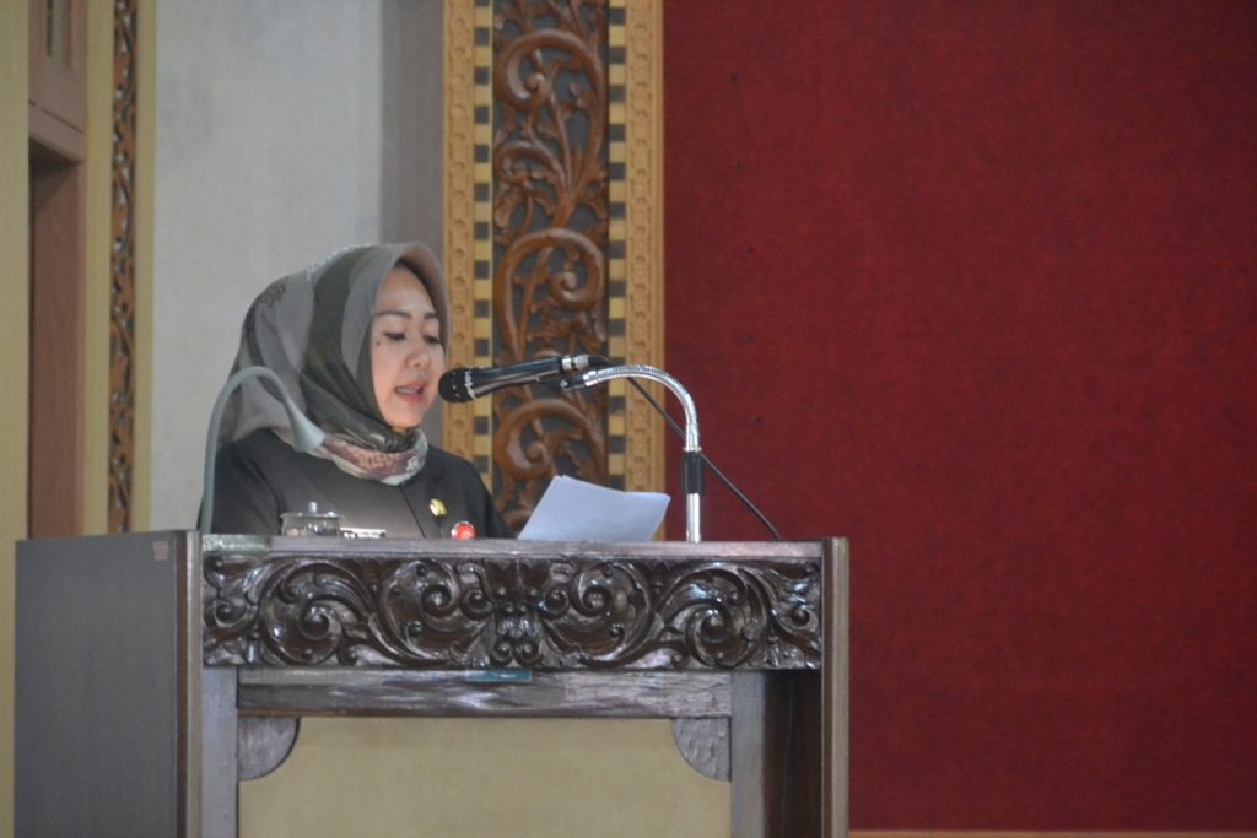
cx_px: 628
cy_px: 419
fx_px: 8904
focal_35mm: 255
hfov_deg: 8.1
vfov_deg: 5.4
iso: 3200
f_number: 5.6
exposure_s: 1/13
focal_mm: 170
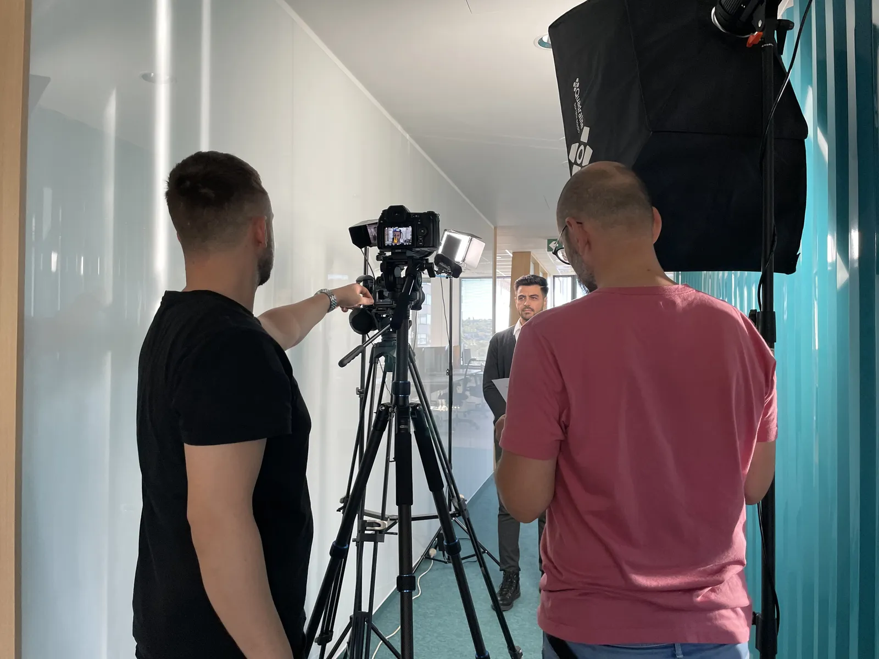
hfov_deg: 67.3
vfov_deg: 53.1
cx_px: 440
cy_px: 330
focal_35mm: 26
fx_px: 660
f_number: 1.6
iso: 100
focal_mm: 4.2
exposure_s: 1/121
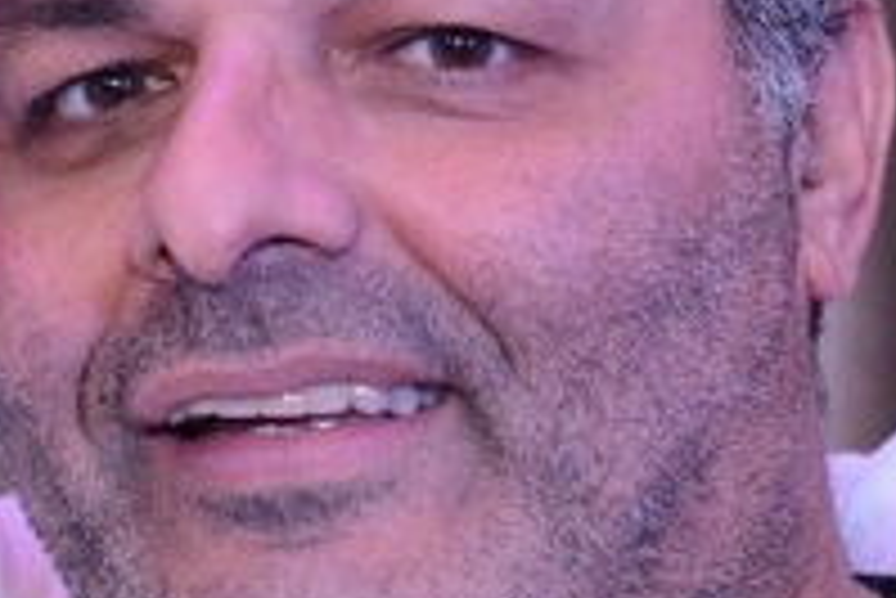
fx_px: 7945
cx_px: 32
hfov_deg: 6.4
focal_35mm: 319
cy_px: 434
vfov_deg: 4.3
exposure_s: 1/125
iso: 4000
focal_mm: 62
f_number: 5.6
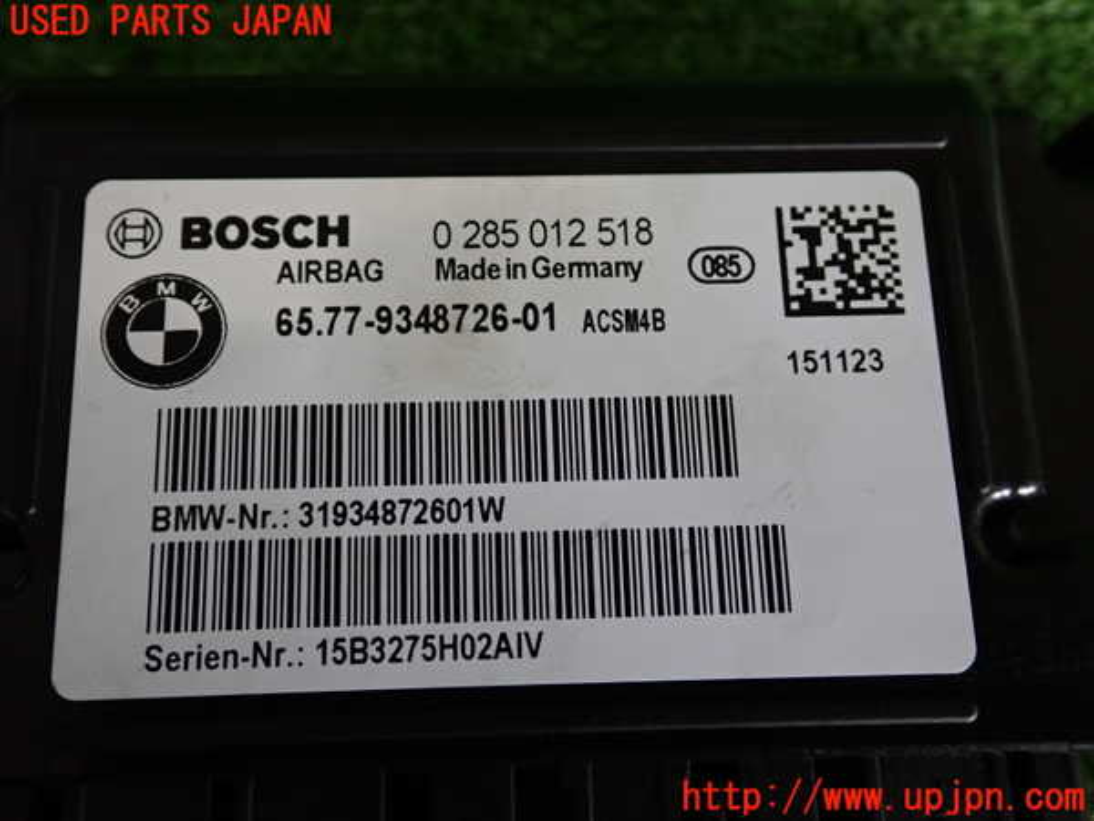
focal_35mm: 36
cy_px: 410
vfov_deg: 39.7
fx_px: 1138
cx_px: 547
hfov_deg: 51.4
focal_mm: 6.37
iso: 250
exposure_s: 1/100
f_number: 2.5
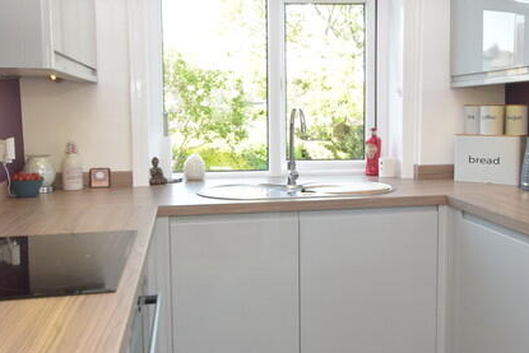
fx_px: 544
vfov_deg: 35.9
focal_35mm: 37
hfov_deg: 51.1
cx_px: 342
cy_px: 160
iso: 800
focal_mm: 10
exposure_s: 1/200
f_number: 5.6
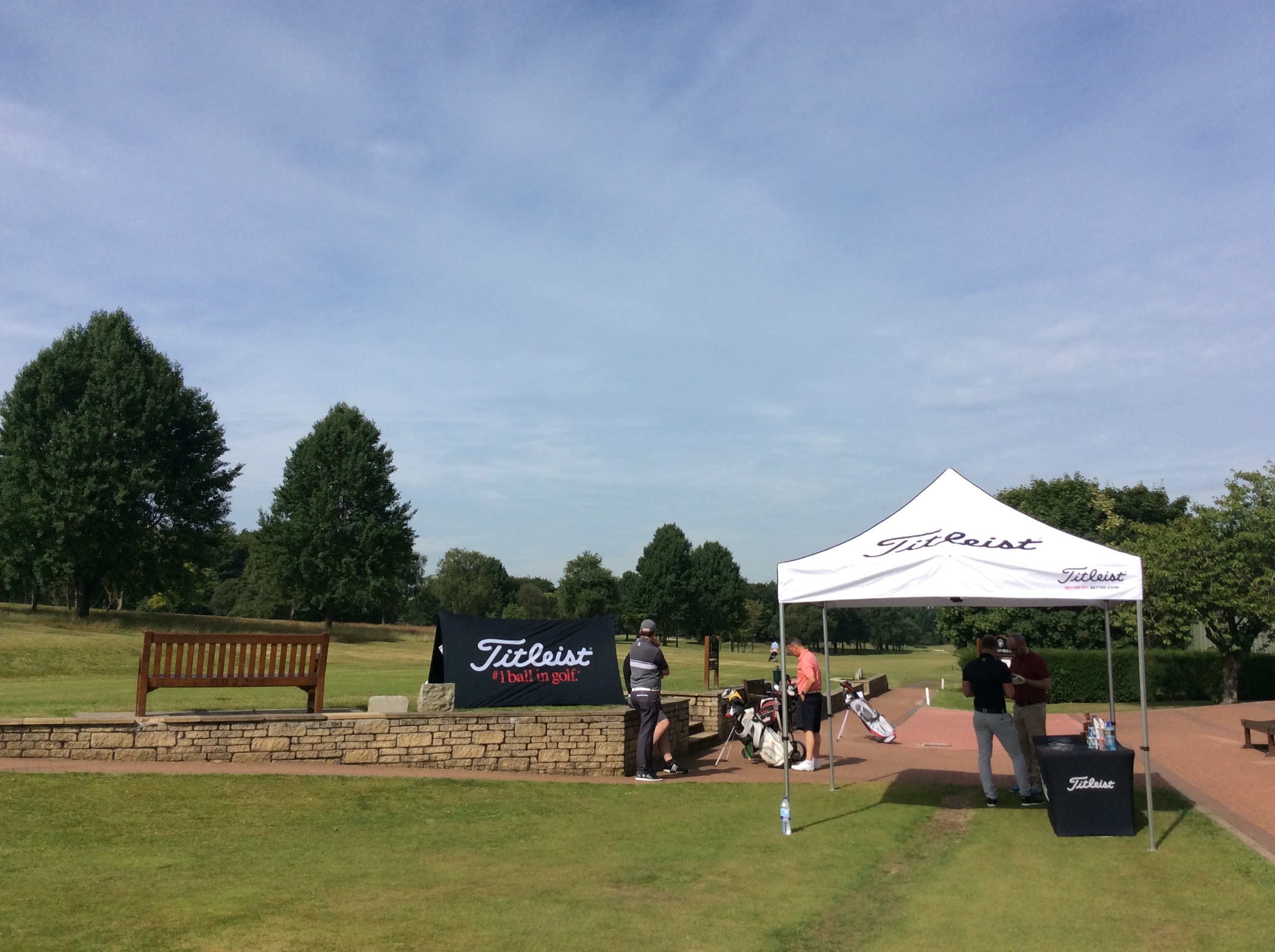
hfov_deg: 56.9
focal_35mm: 32
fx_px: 1177
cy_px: 476
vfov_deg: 44.1
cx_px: 638
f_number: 2.4
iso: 32
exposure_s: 1/1789
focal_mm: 3.3
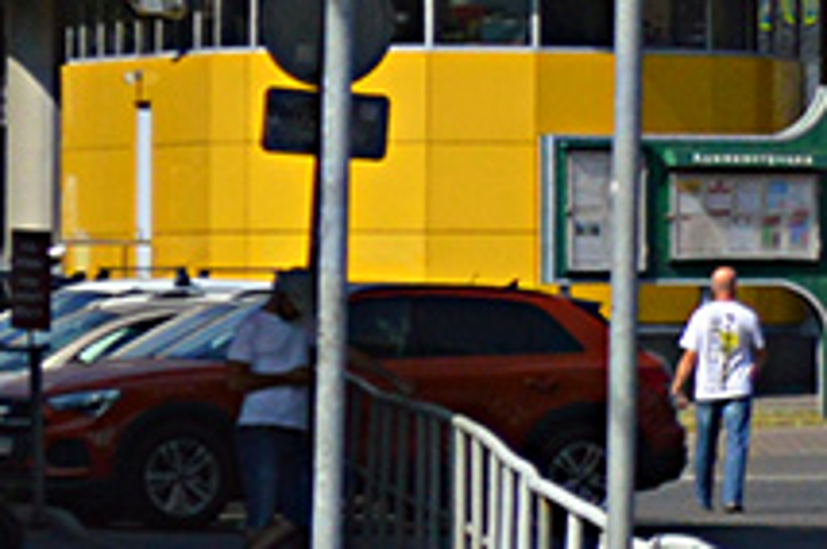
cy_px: -15
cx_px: 2894
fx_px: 13293
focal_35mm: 580
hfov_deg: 3.4
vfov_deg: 2.4
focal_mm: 55
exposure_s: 1/2000
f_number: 6.3
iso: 400
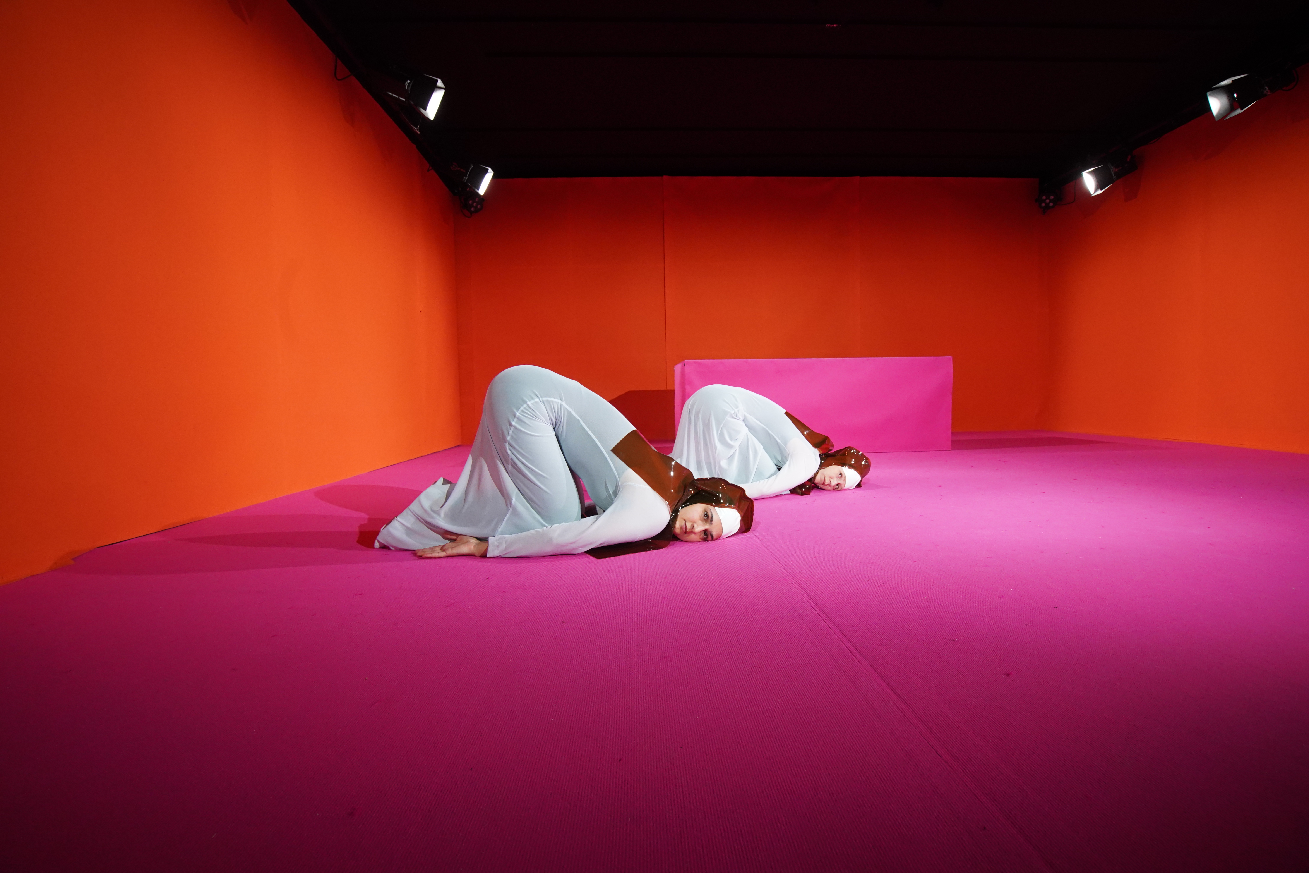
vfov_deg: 73.7
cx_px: 654
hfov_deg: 96.7
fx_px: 582
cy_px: 436
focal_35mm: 16
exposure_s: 1/60
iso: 3200
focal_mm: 16
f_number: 7.1
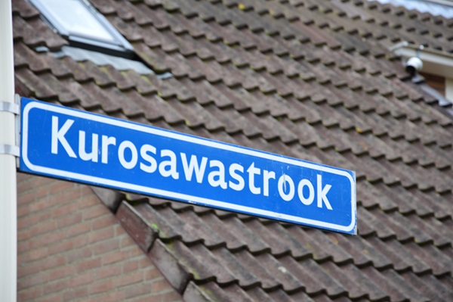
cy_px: 151
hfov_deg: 13.1
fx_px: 1980
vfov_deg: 8.7
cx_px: 226
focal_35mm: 158
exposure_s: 1/40
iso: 400
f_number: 5.6
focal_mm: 105
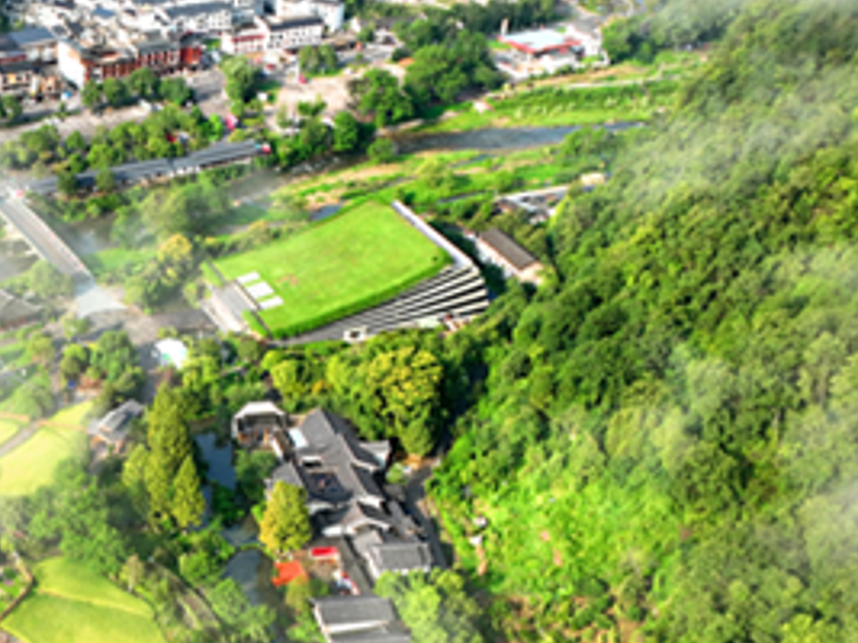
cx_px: 71
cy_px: 648
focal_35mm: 63
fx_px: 1561
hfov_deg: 29.4
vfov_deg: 22.4
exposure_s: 1/500
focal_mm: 12.29
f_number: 2.8
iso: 110
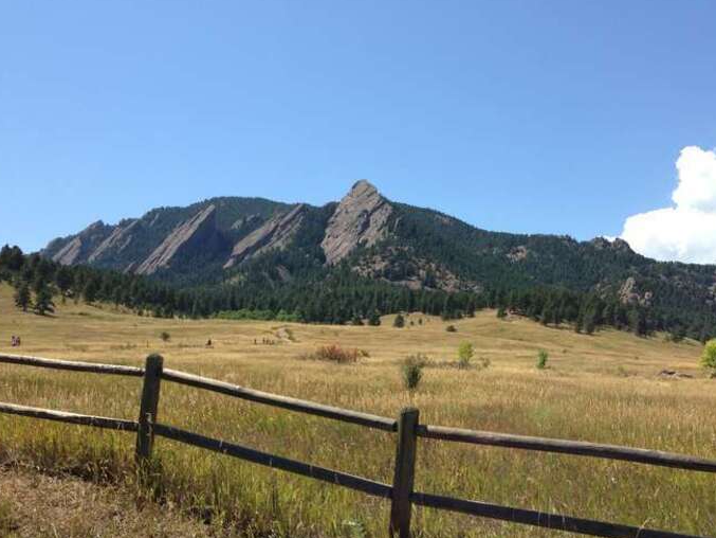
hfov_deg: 47.7
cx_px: 408
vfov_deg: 36.7
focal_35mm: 39
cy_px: 310
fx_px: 807
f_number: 2.4
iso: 50
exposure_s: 1/1085
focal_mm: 4.13
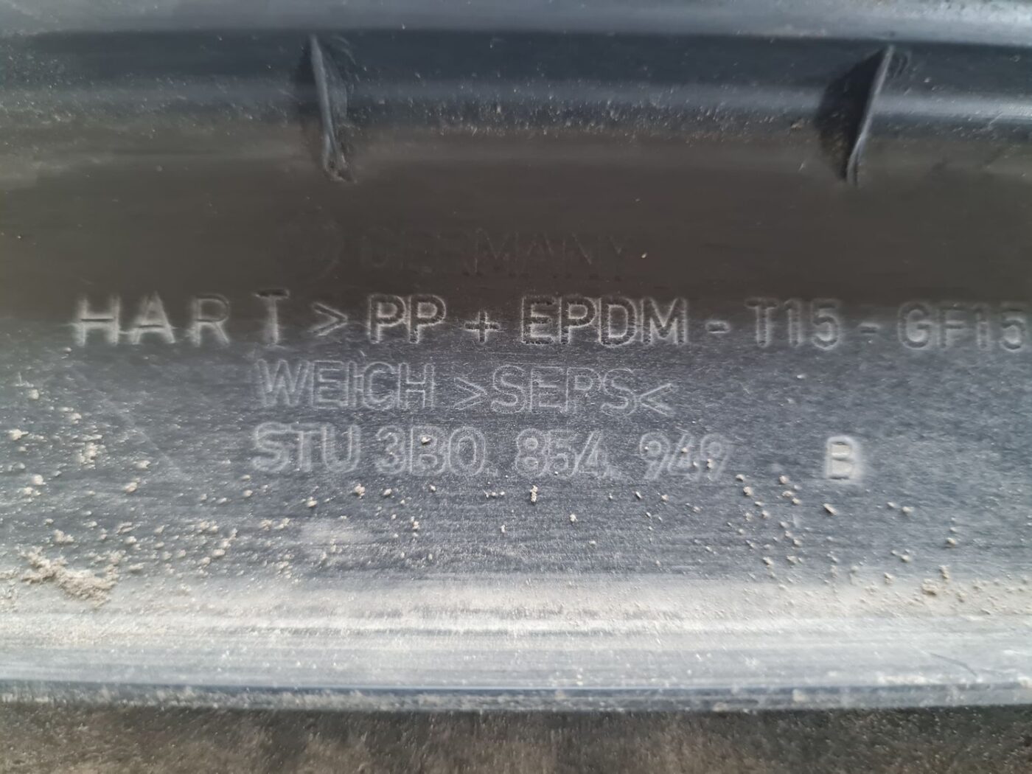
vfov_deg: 53.1
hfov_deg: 67.3
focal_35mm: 26
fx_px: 775
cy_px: 387
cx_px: 516
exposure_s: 1/33
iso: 640
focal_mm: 5.4
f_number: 1.8
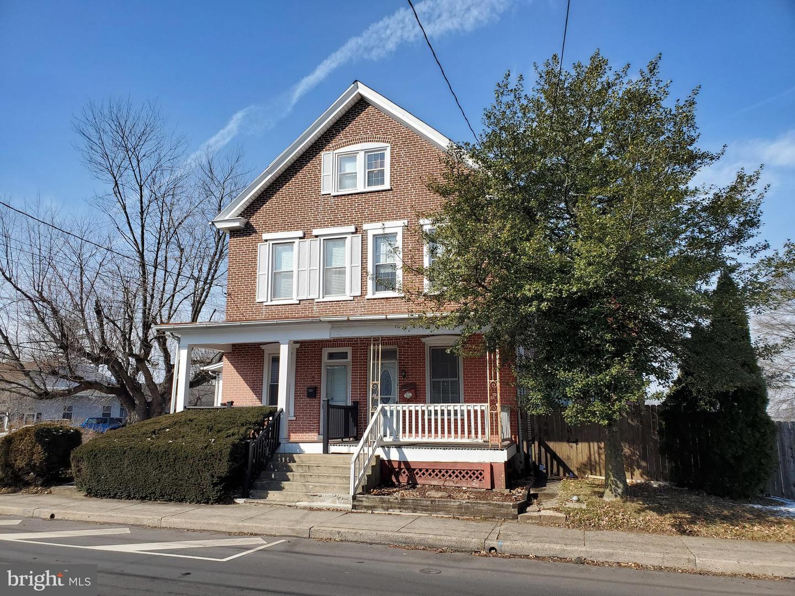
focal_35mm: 26
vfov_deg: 53.1
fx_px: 597
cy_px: 298
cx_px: 398
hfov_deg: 67.3
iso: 50
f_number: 2.4
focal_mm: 4.3
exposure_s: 1/1433
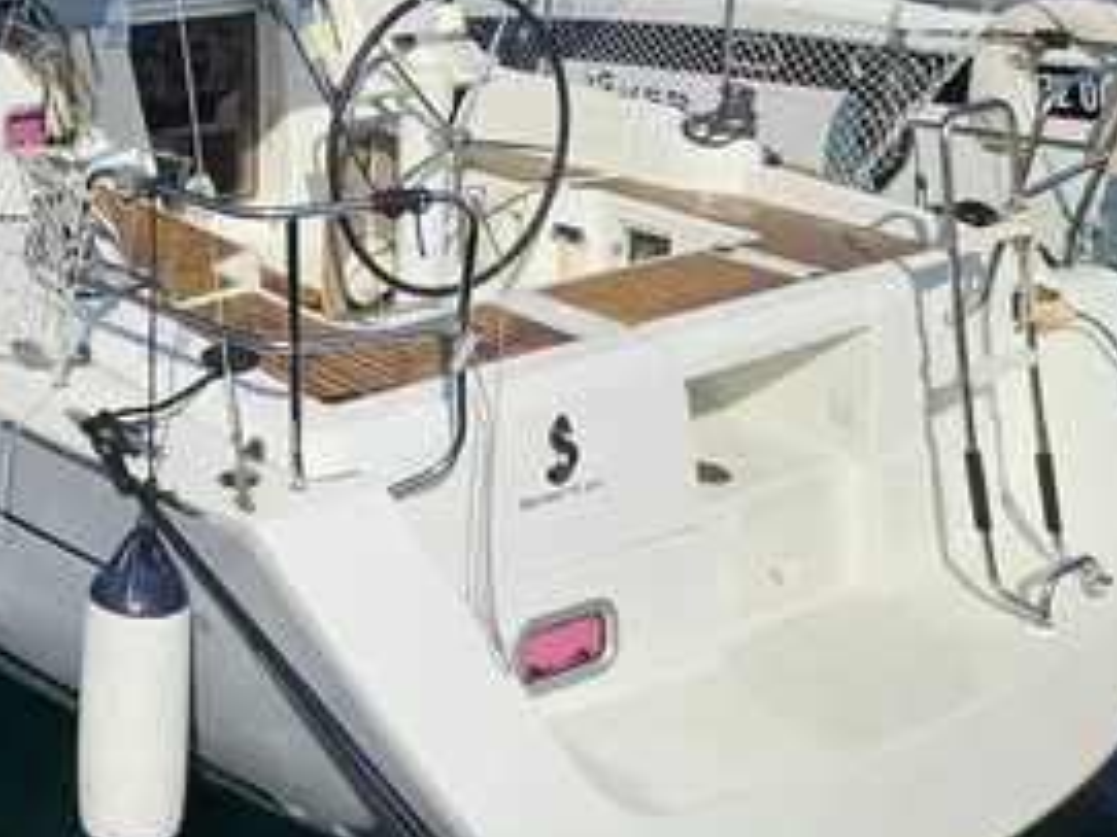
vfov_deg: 27.2
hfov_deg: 35.0
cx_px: 74
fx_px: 1645
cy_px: 29
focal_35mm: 51
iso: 25
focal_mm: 5.4
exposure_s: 1/3717
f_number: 1.8
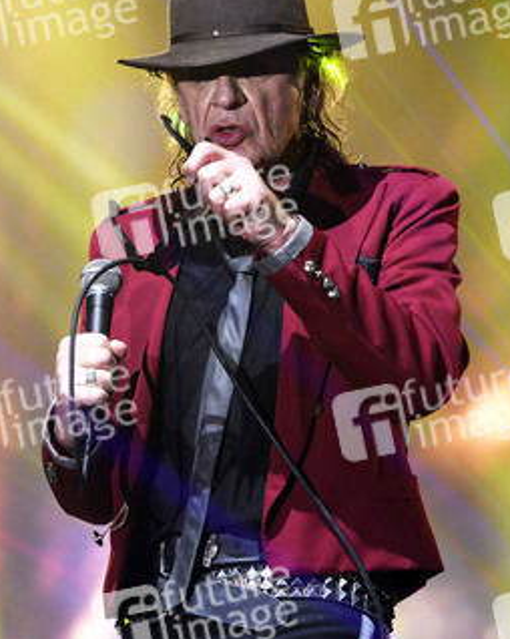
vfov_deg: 14.1
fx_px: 2587
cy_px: 313
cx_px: 253
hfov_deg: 11.3
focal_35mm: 137
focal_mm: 116
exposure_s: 1/400
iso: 1250
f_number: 3.5
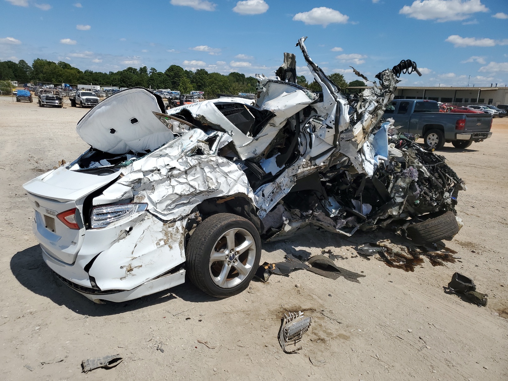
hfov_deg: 67.3
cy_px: 190
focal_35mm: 26
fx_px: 382
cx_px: 254
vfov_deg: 53.1
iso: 50
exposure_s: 1/10000
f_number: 1.5
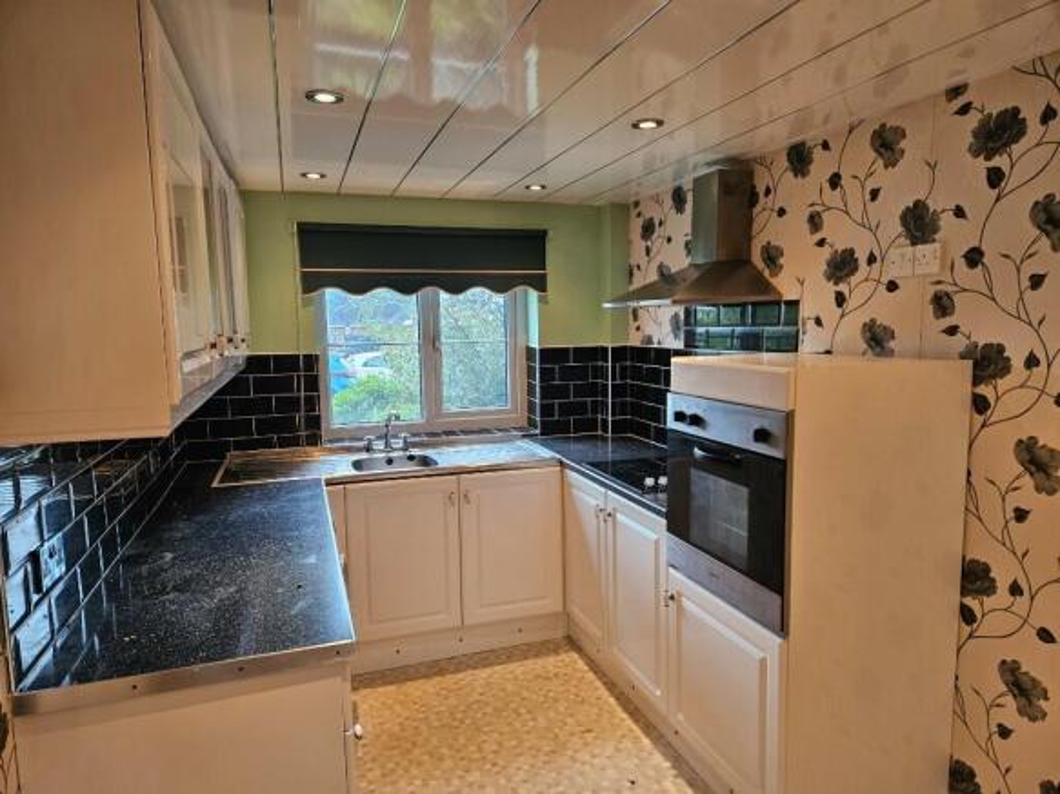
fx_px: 704
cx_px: 530
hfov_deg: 73.9
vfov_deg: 58.9
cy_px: 397
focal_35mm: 23
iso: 160
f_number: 1.8
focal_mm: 5.4
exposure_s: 1/100
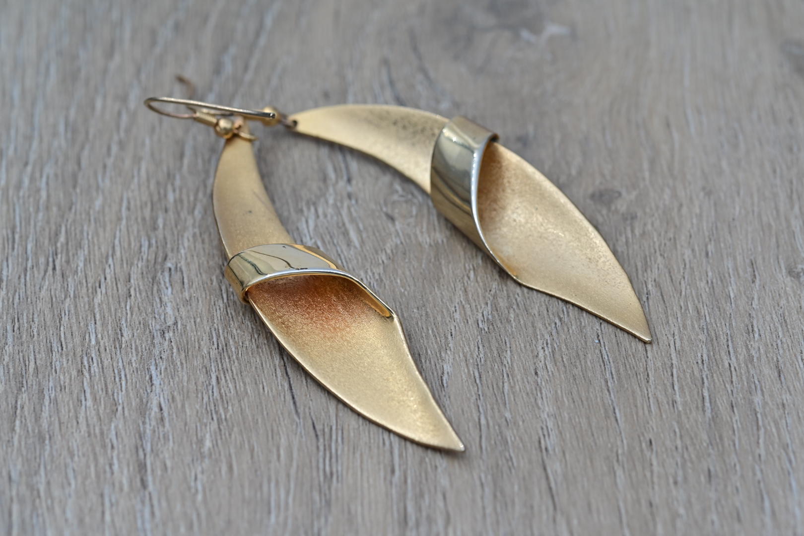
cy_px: 268
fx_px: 2345
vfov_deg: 13.0
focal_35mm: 105
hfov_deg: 19.5
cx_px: 402
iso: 560
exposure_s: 1/125
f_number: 11
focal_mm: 105
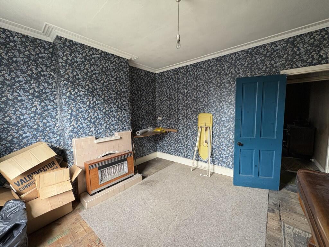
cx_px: 164
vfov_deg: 85.7
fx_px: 133
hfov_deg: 102.1
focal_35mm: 14
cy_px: 124
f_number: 2.2
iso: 250
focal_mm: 2.22
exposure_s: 1/71
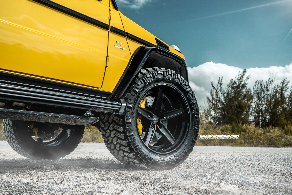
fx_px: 332
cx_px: 146
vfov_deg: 32.6
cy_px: 98
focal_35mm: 41
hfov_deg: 47.4
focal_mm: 41
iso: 160
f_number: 6.3
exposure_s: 1/200
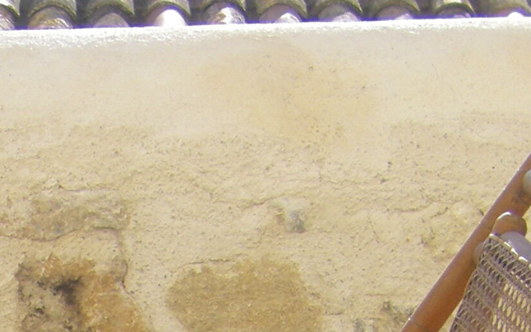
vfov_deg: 7.9
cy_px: 707
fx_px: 2286
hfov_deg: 13.1
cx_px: -8
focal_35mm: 158
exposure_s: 1/320
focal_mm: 6.3
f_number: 3.5
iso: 64
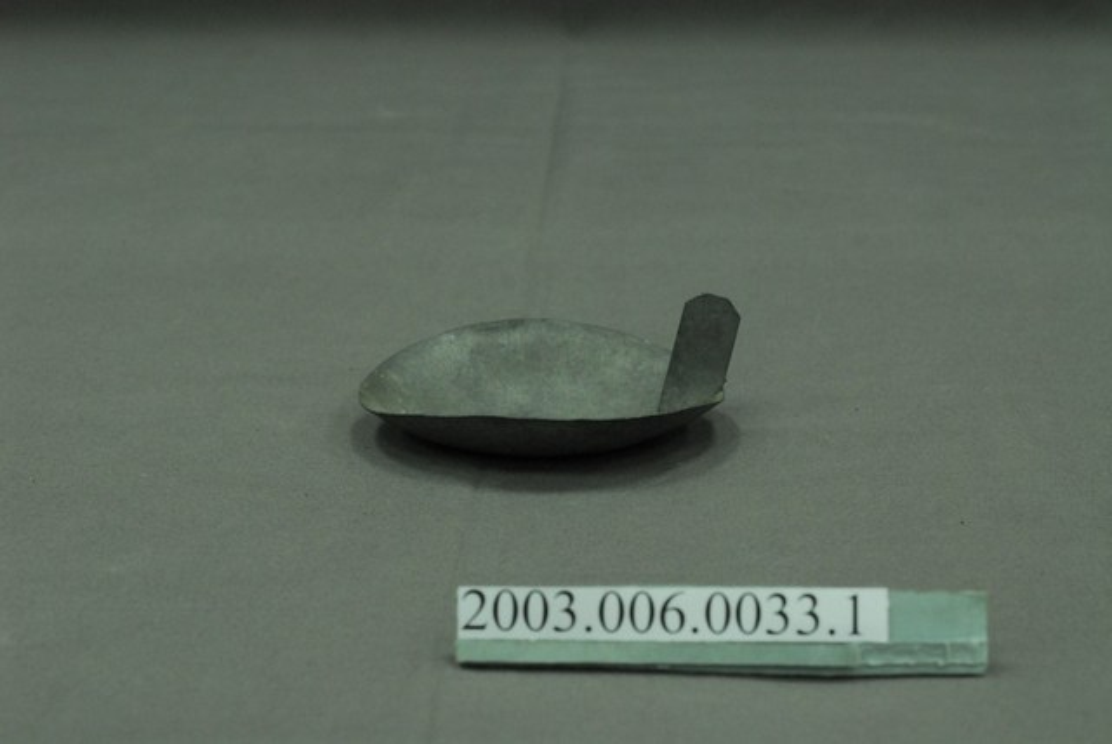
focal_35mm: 90
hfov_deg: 22.6
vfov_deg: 15.2
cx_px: 556
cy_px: 372
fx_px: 2782
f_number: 10
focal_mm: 60
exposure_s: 1/20
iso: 1000
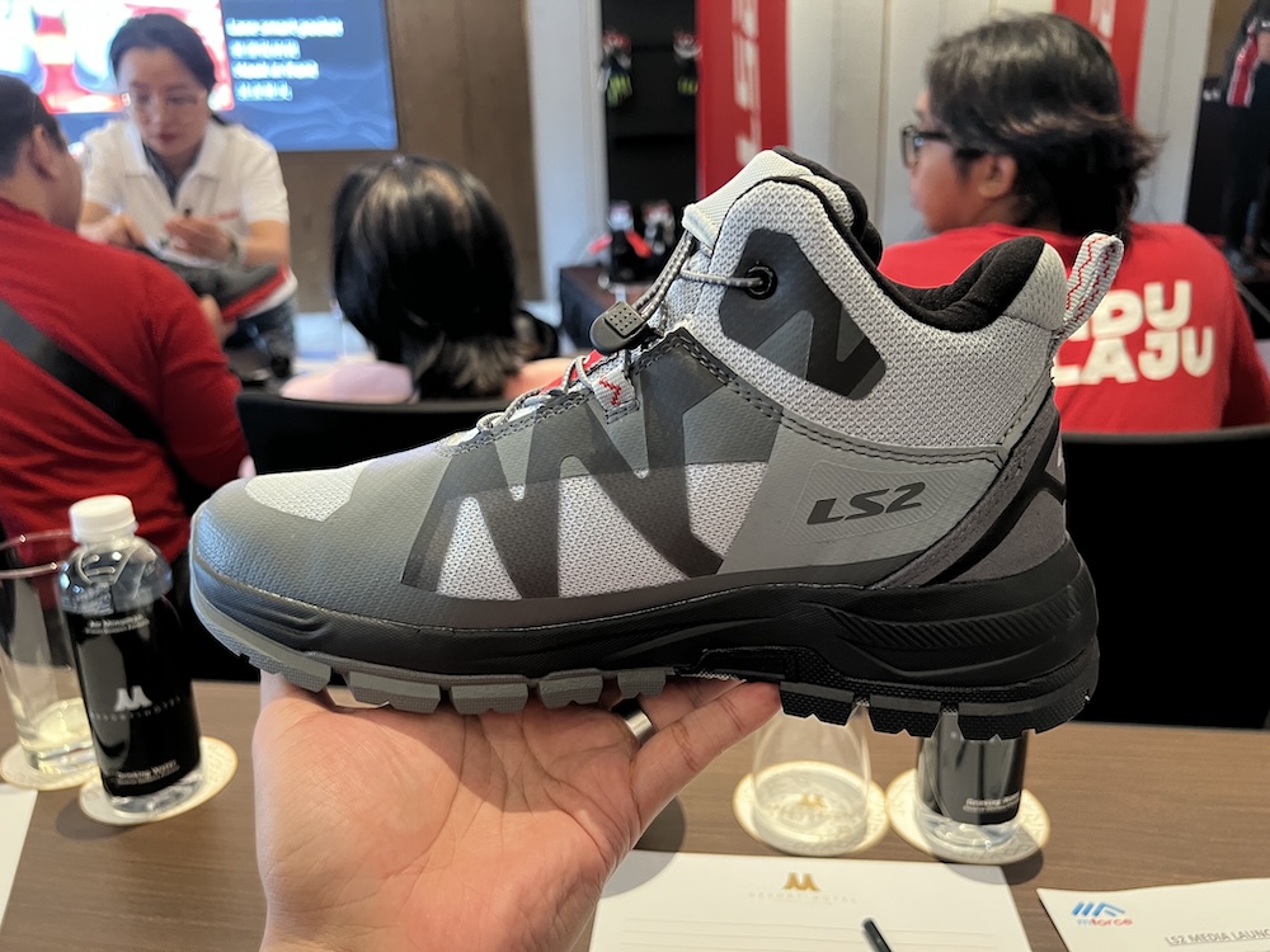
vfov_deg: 53.1
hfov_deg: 67.3
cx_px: 635
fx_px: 954
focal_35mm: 26
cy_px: 476
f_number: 1.5
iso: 400
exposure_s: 1/60
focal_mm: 5.7
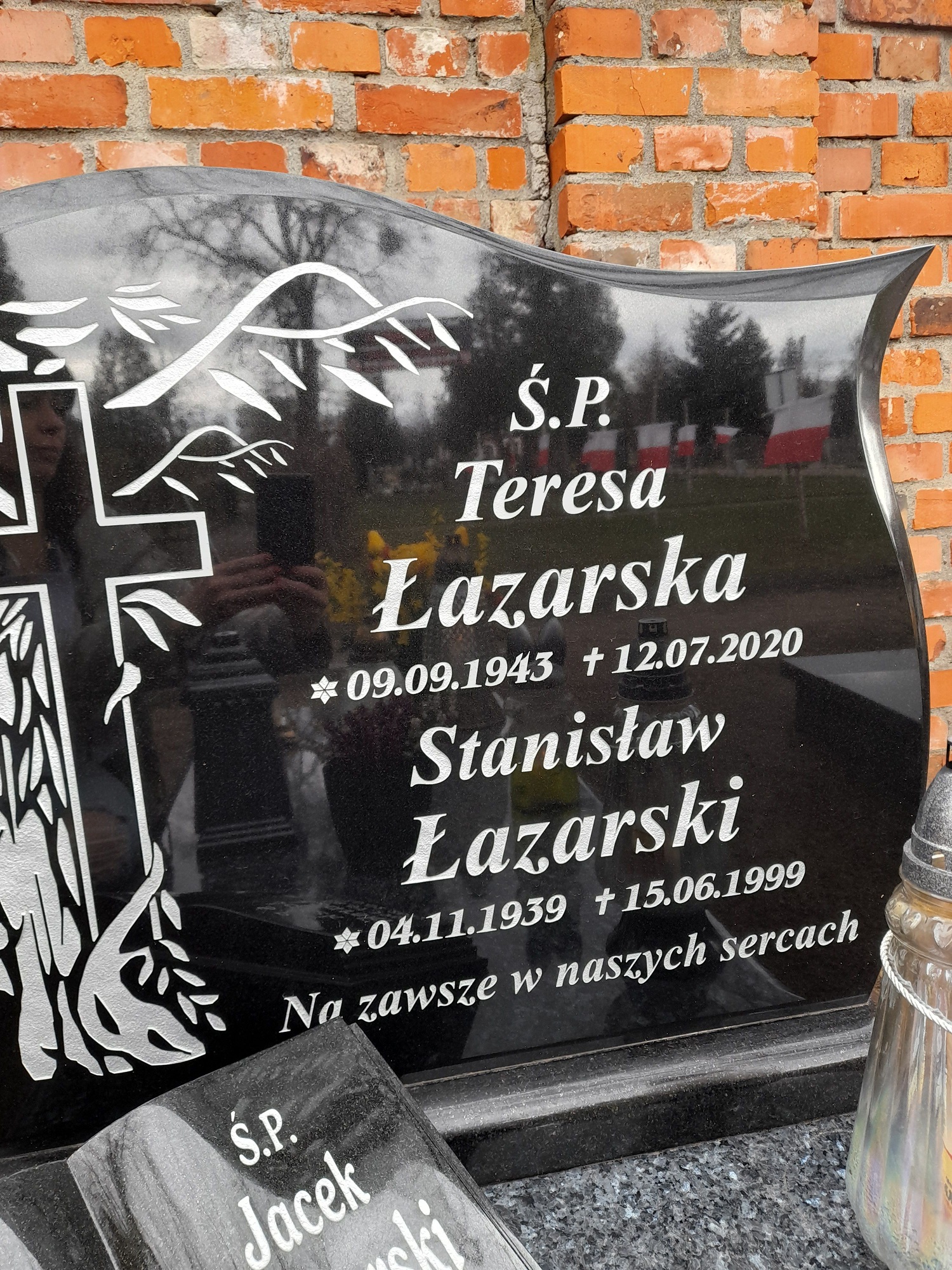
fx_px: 917
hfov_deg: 54.9
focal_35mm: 25
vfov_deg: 69.4
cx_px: 476
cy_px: 635
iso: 64
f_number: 2
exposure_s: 1/50
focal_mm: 4.6
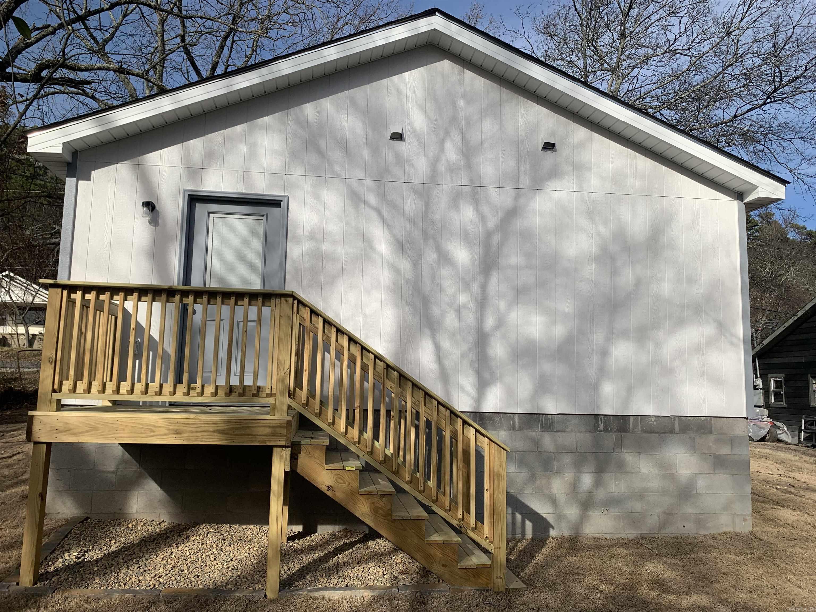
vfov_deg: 53.1
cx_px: 408
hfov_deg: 67.3
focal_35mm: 26
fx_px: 613
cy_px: 306
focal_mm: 4.25
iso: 25
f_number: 1.8
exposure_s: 1/2481
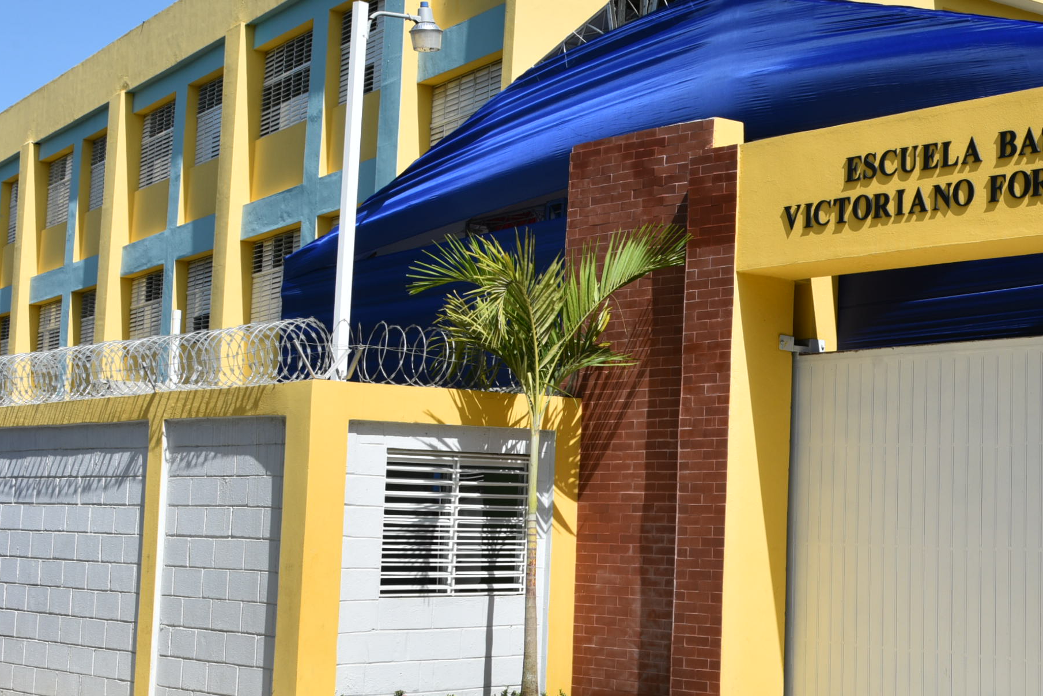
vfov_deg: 22.3
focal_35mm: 61
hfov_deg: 30.8
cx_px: 1006
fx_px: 1768
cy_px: 316
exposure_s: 1/160
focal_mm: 30
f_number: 11
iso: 100
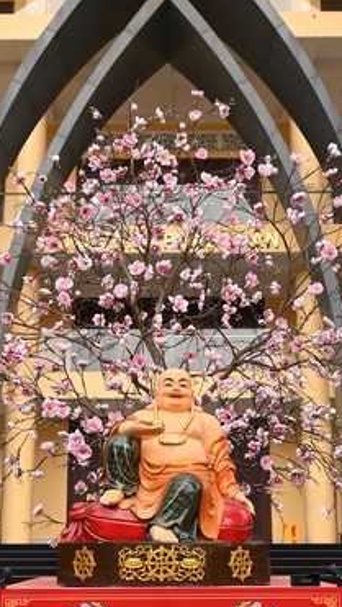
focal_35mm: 44
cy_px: 386
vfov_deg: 45.9
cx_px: 165
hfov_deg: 27.1
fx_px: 709
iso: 250
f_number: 4.5
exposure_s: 1/160
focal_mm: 24
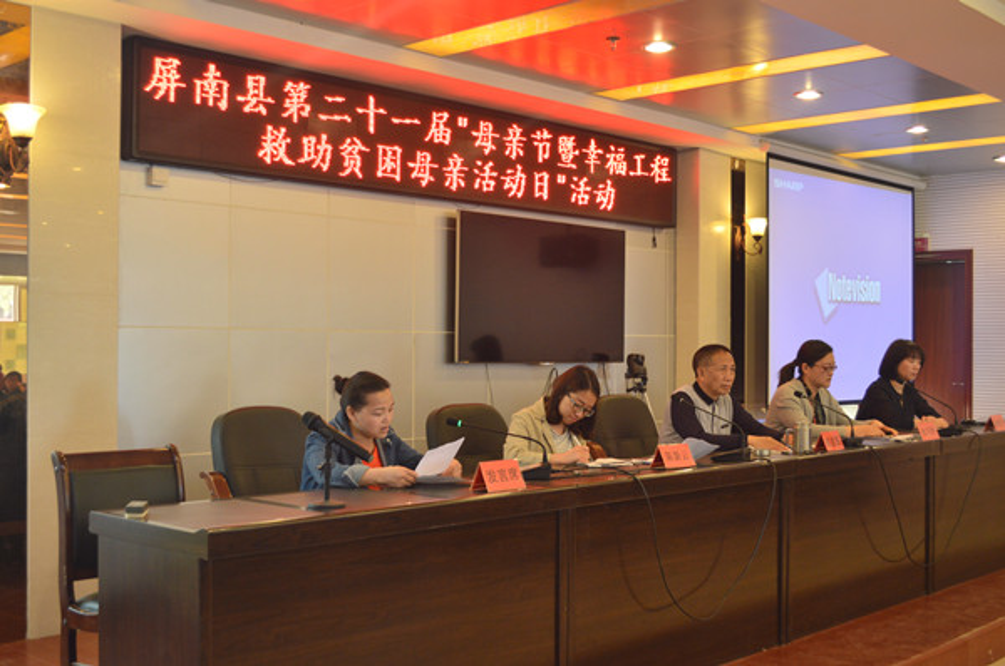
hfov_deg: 46.5
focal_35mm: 42
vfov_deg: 31.8
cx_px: 502
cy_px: 333
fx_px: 1171
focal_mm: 28
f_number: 4.5
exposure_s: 1/40
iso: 400
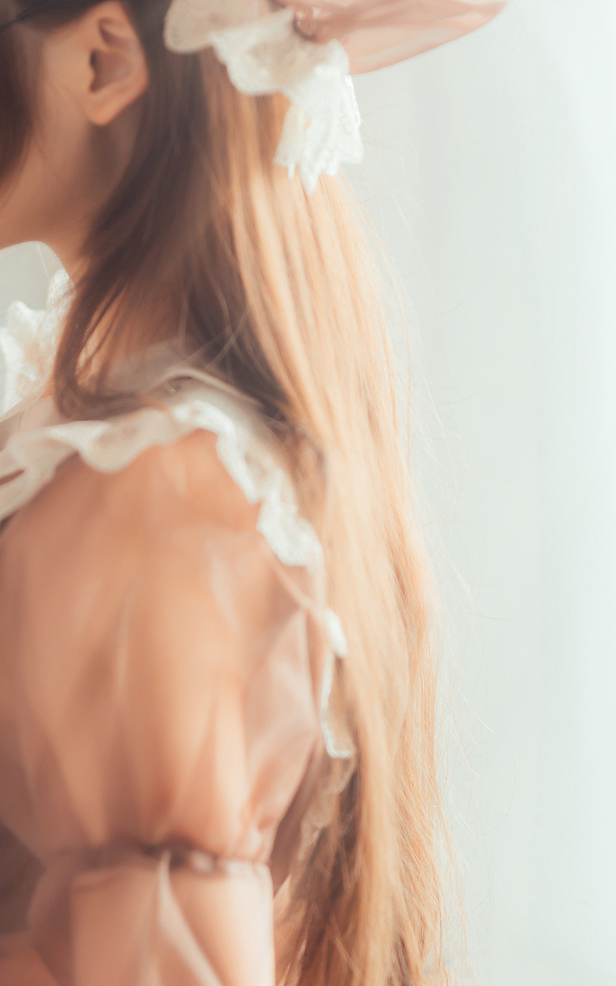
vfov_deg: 7.1
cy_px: 707
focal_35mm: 295
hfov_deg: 4.4
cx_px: -196
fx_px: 7924
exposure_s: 1/250
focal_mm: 105
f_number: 1.4
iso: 100
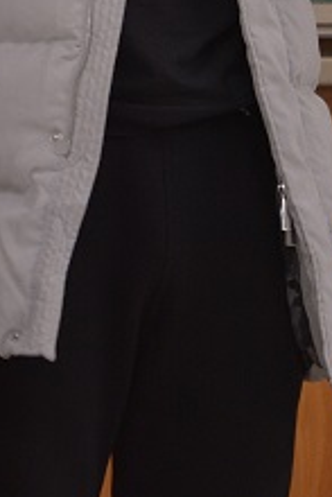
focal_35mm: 400
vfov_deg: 5.1
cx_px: 126
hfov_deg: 3.4
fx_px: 5524
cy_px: -165
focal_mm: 98
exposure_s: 1/50
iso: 800
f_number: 5.6
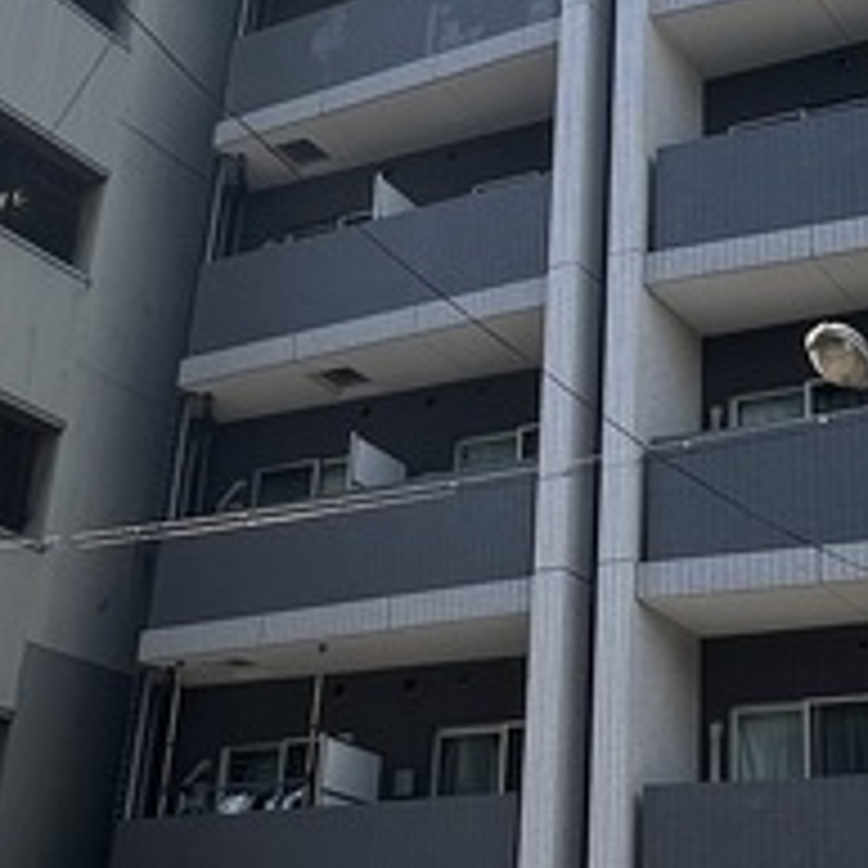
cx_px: 571
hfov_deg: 28.4
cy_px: 229
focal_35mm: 60
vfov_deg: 28.2
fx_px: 1702
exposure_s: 1/431
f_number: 1.8
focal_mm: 1.57
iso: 32
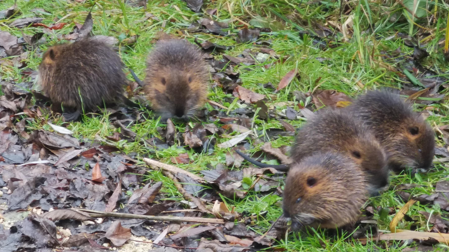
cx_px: 268
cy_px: 105
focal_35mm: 159
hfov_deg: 13.5
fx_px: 1893
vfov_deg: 7.6
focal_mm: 7.48
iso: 125
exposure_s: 1/33.3
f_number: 2.4
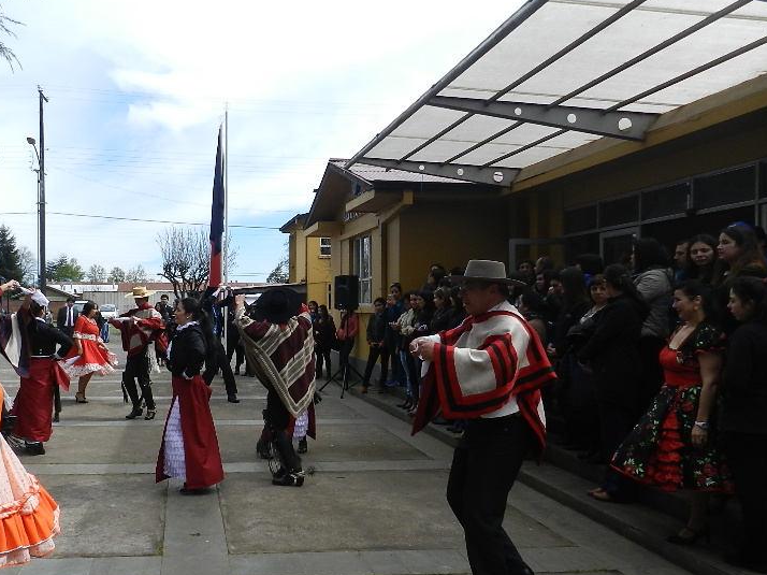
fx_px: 731
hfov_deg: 54.1
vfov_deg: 42.9
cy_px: 312
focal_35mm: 33
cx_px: 246
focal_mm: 4
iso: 160
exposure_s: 1/800
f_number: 4
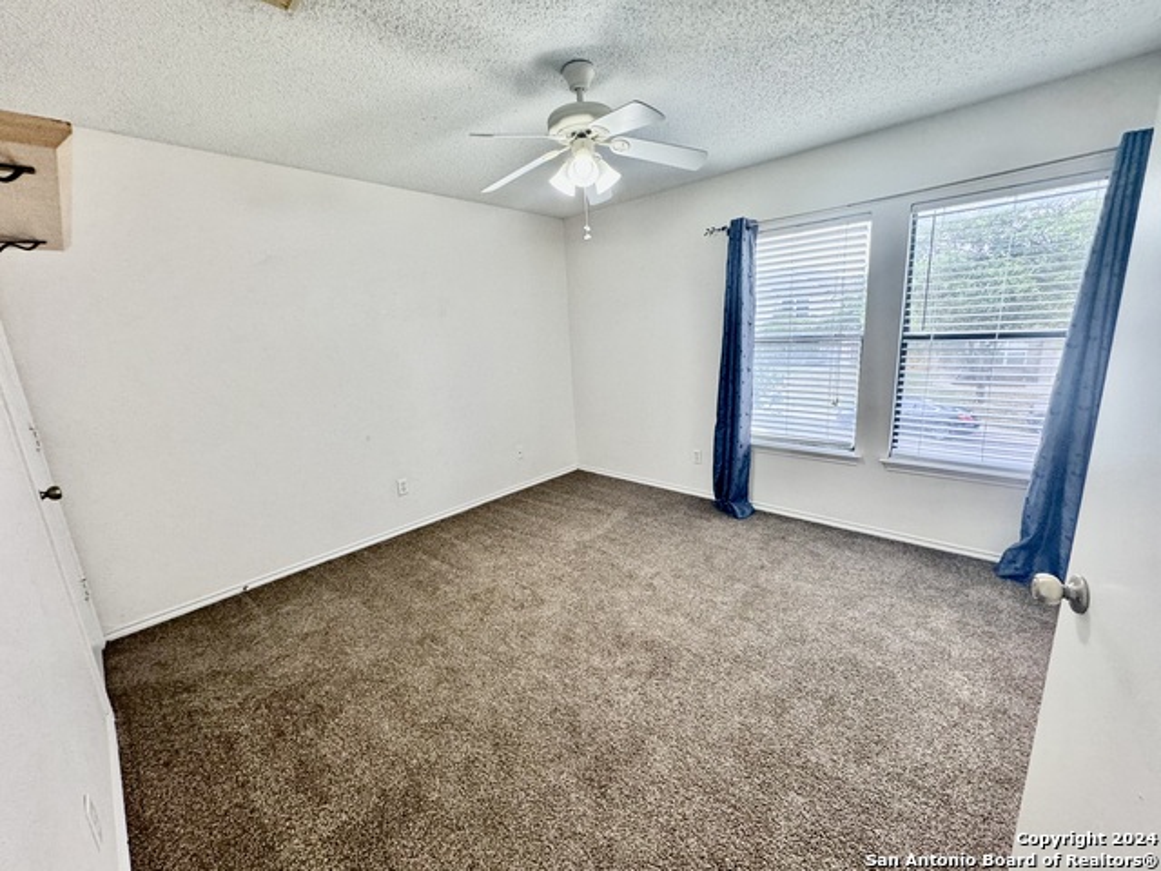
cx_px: 580
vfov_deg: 85.7
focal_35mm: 14
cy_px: 436
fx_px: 470
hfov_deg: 102.1
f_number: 2.2
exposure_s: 1/120
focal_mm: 2.22
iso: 200
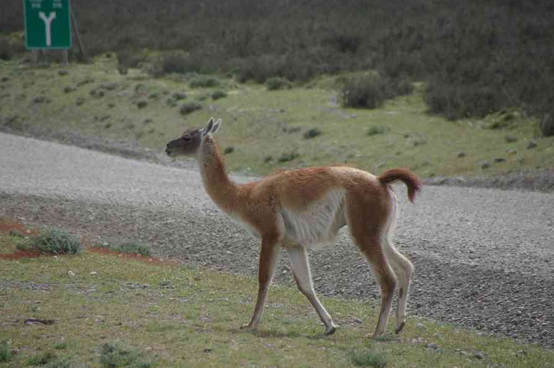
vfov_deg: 3.3
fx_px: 6457
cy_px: 203
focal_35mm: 420
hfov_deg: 4.9
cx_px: 251
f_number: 6.7
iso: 100
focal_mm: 250
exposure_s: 1/350
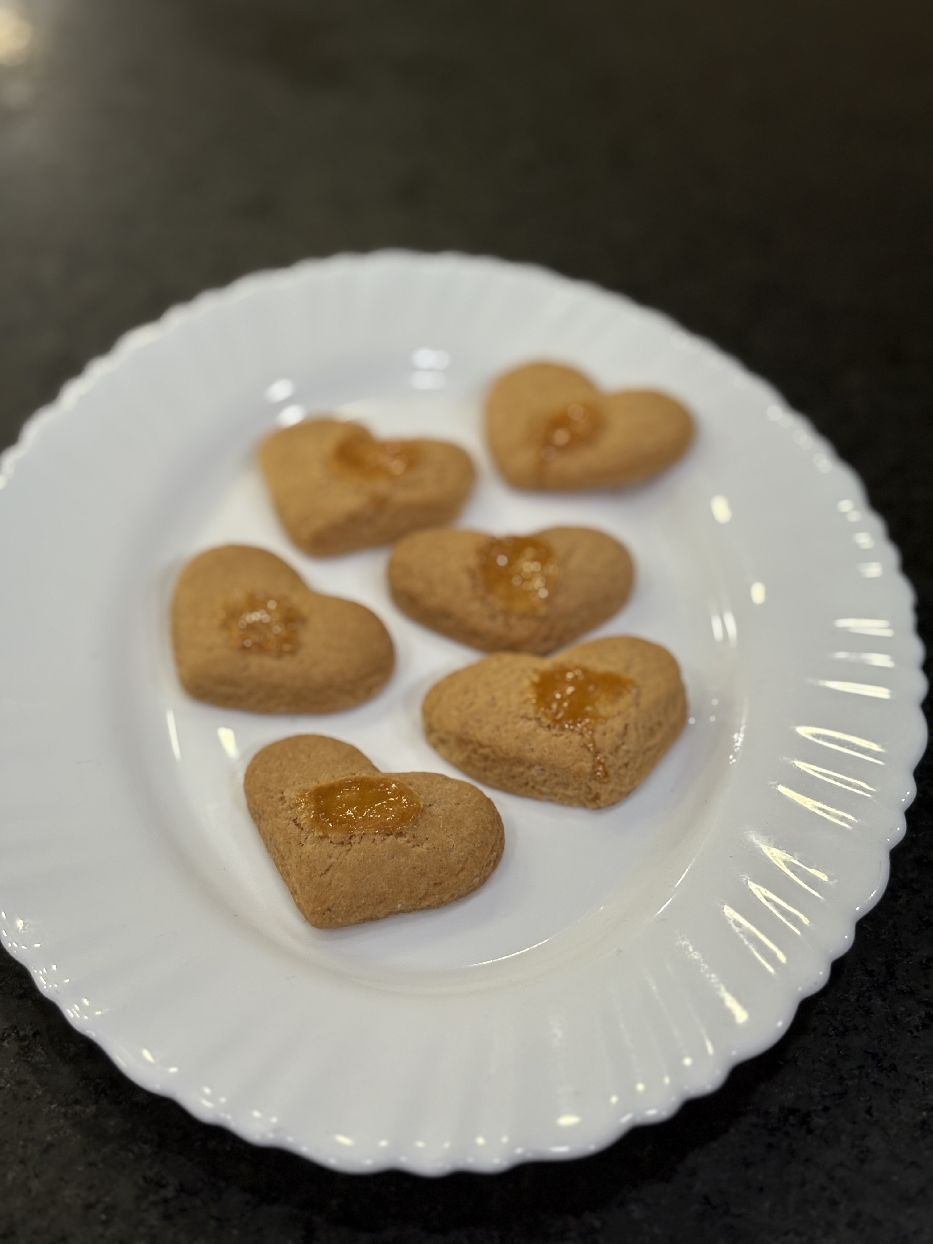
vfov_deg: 36.8
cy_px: 622
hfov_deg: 28.0
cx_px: 466
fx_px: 1869
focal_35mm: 52
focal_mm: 5.96
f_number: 1.6
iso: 160
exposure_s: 1/60
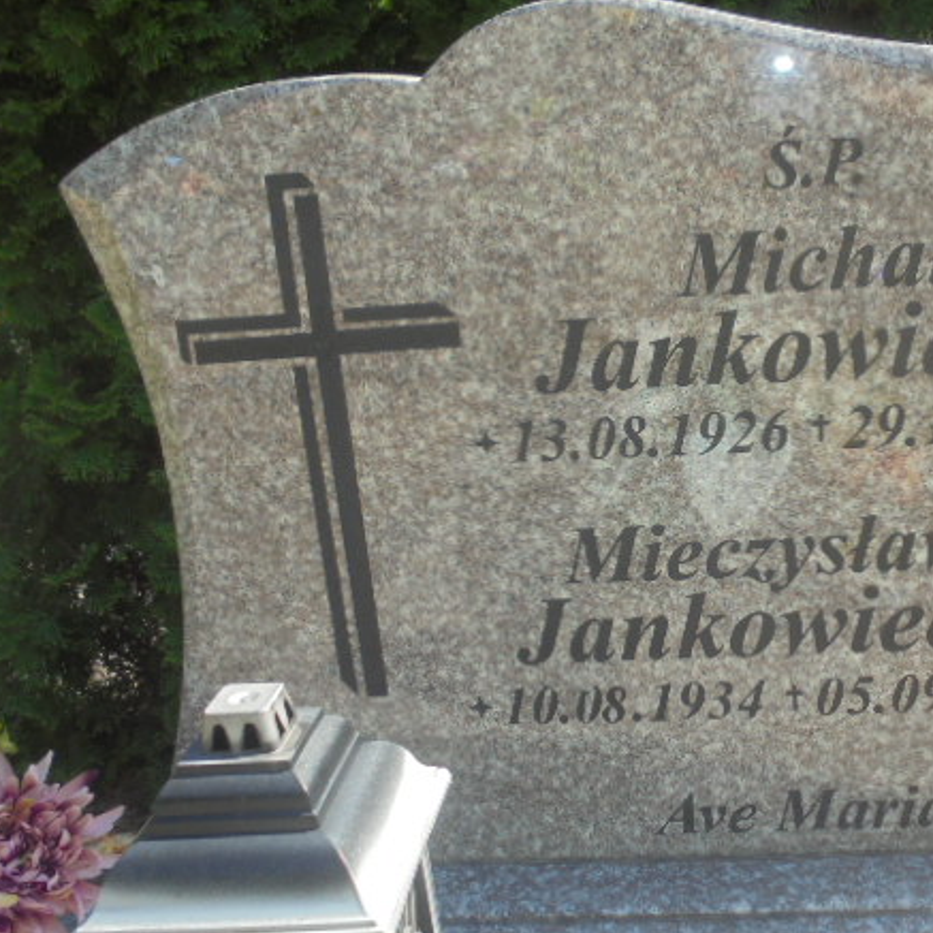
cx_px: 668
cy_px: 474
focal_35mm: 44
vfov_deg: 38.3
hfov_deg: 37.6
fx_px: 1342
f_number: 4
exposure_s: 1/250
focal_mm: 6.1
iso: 100
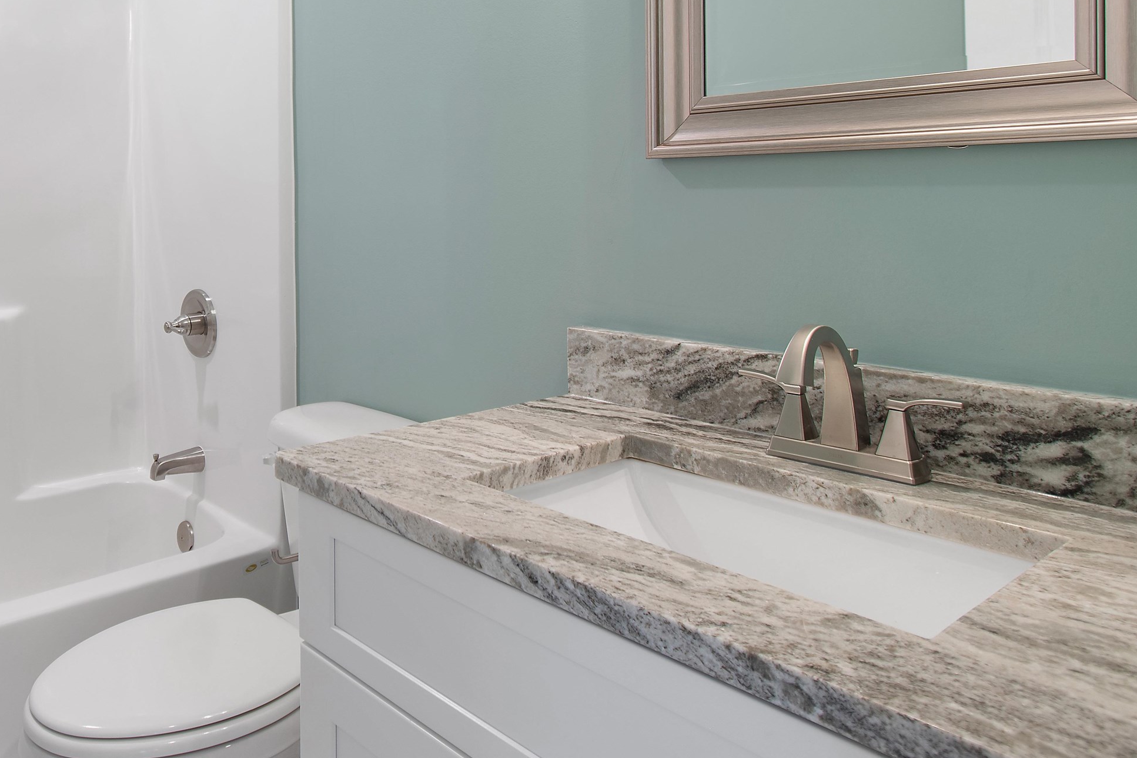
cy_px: 203
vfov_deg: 46.4
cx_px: 296
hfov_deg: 63.7
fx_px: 853
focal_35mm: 27
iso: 100
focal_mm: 11.5
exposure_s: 1/10
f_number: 4.8
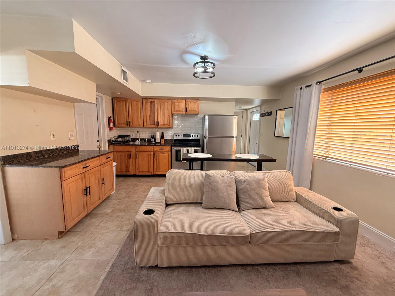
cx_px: 198
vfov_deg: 85.7
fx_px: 160
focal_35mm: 14
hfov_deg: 102.1
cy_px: 148
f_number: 2.2
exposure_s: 1/92
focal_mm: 2.22
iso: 320
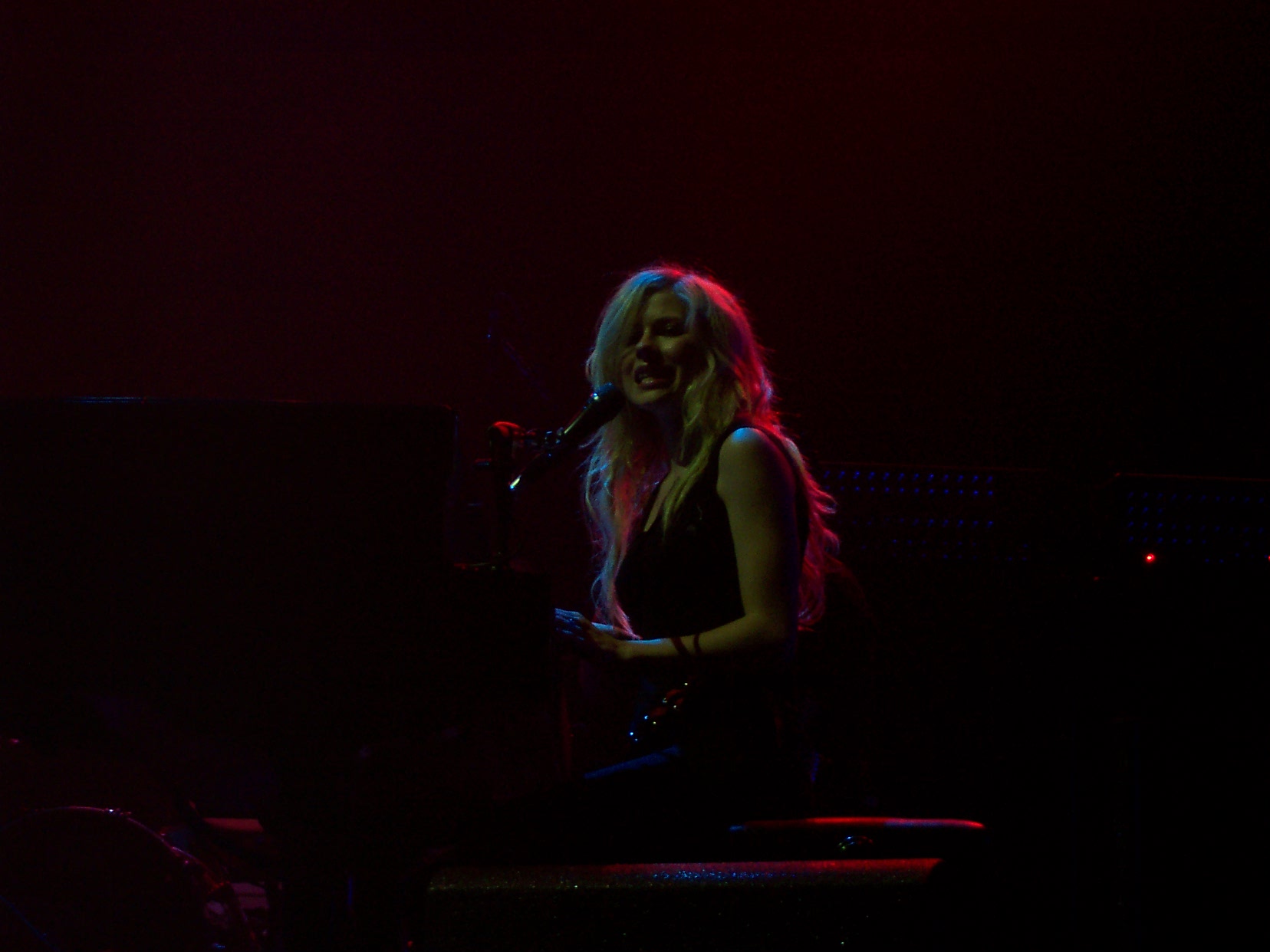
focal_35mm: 111
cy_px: 476
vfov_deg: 13.3
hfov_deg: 17.7
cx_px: 635
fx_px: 4072
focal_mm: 16.8
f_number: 4.8
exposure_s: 1/90
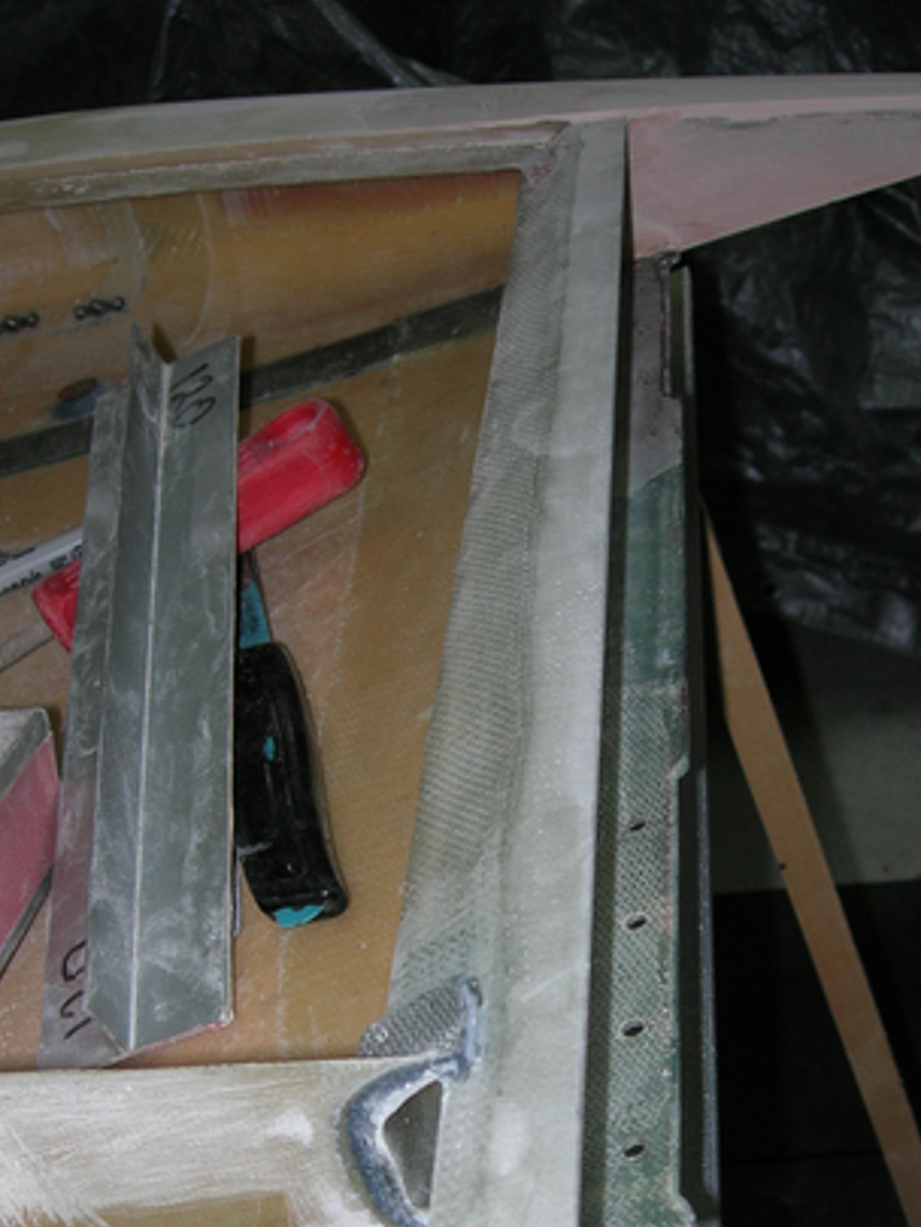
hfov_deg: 24.4
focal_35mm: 60
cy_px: 954
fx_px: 2127
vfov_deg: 31.5
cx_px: 582
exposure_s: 1/60.1
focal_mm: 7.8
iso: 64
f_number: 2.8
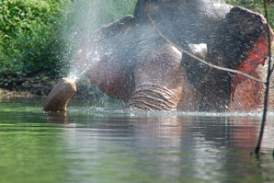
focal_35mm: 691
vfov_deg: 2.0
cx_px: 160
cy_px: 73
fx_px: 5262
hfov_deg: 3.0
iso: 200
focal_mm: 250
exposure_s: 1/160
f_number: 6.3
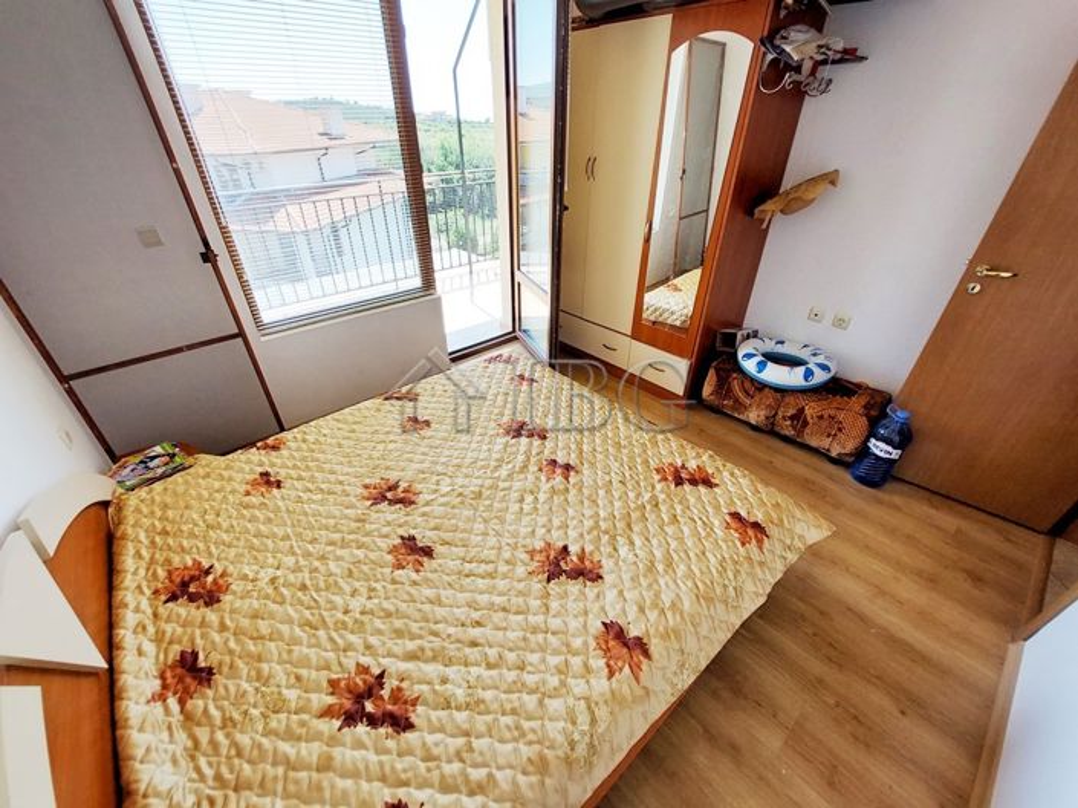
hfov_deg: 106.2
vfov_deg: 89.9
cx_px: 539
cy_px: 404
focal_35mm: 13
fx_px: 405
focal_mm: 1.74
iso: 50
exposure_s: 1/188
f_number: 2.2
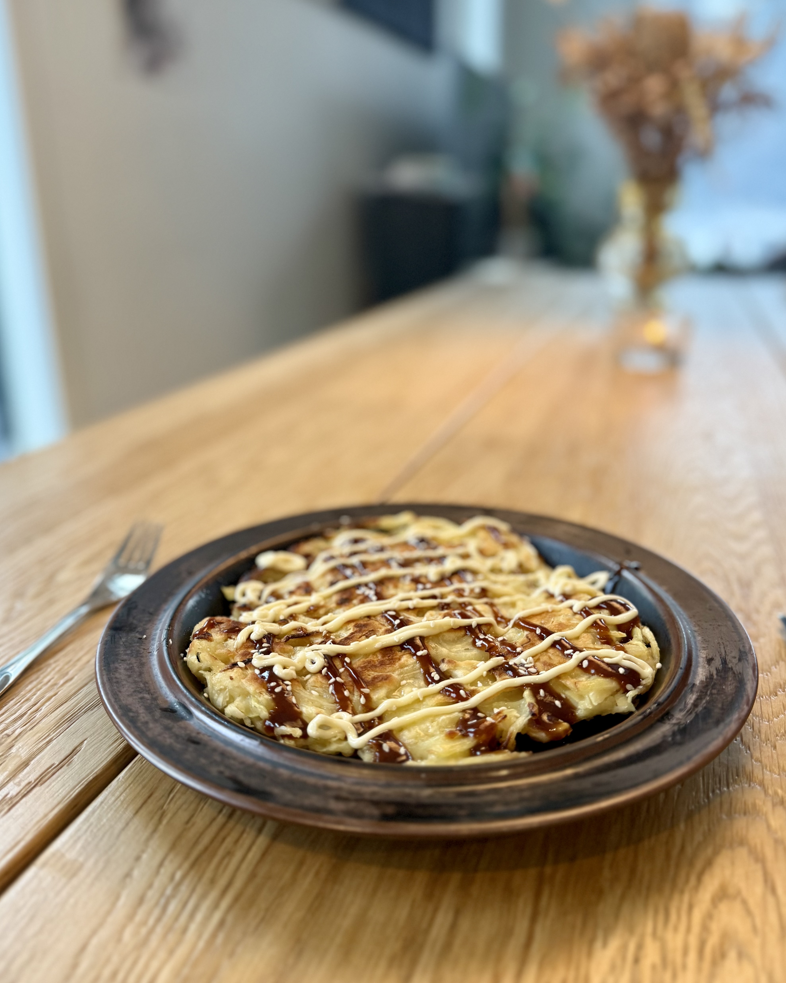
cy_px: 479
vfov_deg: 68.1
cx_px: 393
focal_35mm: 25
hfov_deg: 56.8
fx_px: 727
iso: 200
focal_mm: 6.76
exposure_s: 1/100
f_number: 1.78
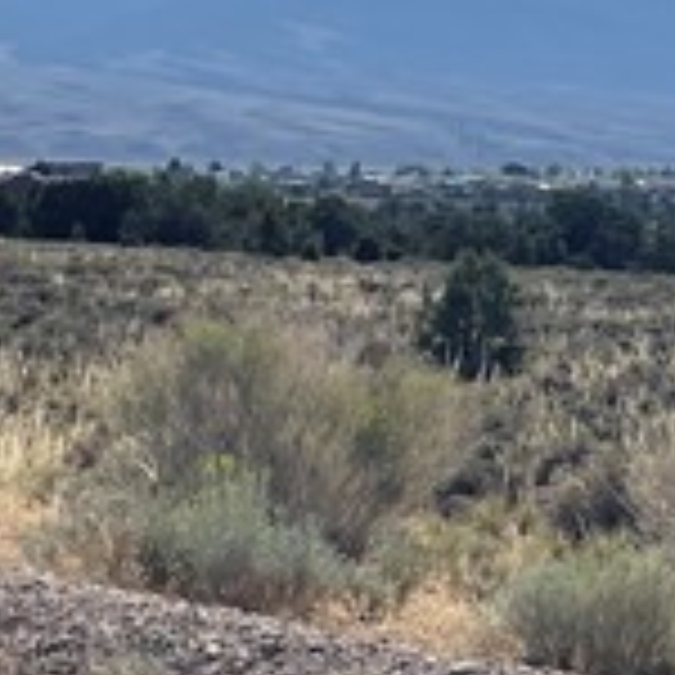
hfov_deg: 10.7
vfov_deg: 11.1
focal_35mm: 157
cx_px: 1026
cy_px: 266
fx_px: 3464
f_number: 1.6
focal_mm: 4.2
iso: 32
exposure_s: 1/7299
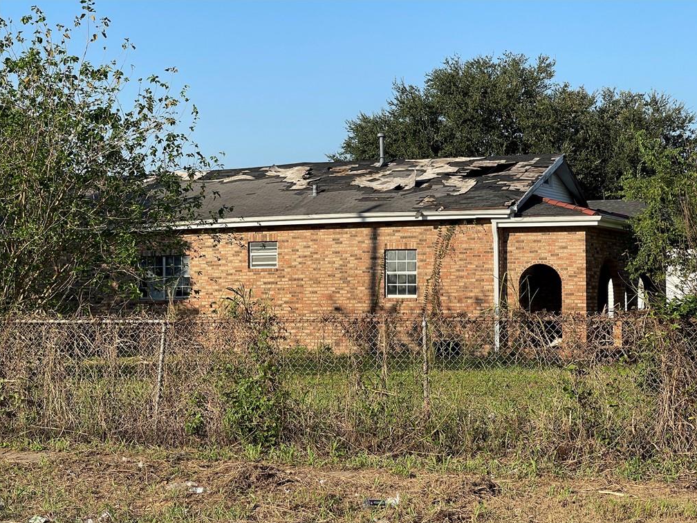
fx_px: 1309
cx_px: 352
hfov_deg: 29.8
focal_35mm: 65
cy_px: 264
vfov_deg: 22.6
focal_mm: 7.5
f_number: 2.2
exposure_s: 1/889
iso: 20
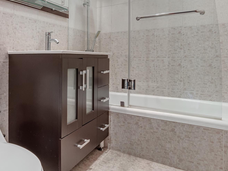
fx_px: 178
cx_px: 58
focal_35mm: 27
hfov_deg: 61.8
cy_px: 59
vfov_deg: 50.6
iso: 800
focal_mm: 12
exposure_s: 1/13
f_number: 9
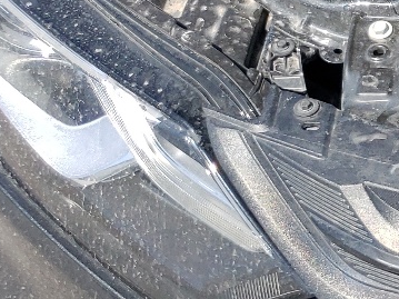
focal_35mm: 116
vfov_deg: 12.8
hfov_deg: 13.8
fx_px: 1337
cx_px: 846
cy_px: 166
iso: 50
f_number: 1.5
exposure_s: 1/1667
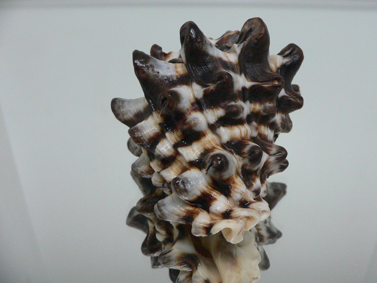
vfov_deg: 37.7
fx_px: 414
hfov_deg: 48.9
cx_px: 204
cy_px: 131
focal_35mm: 38
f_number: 2.8
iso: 200
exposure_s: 1/50
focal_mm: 4.6
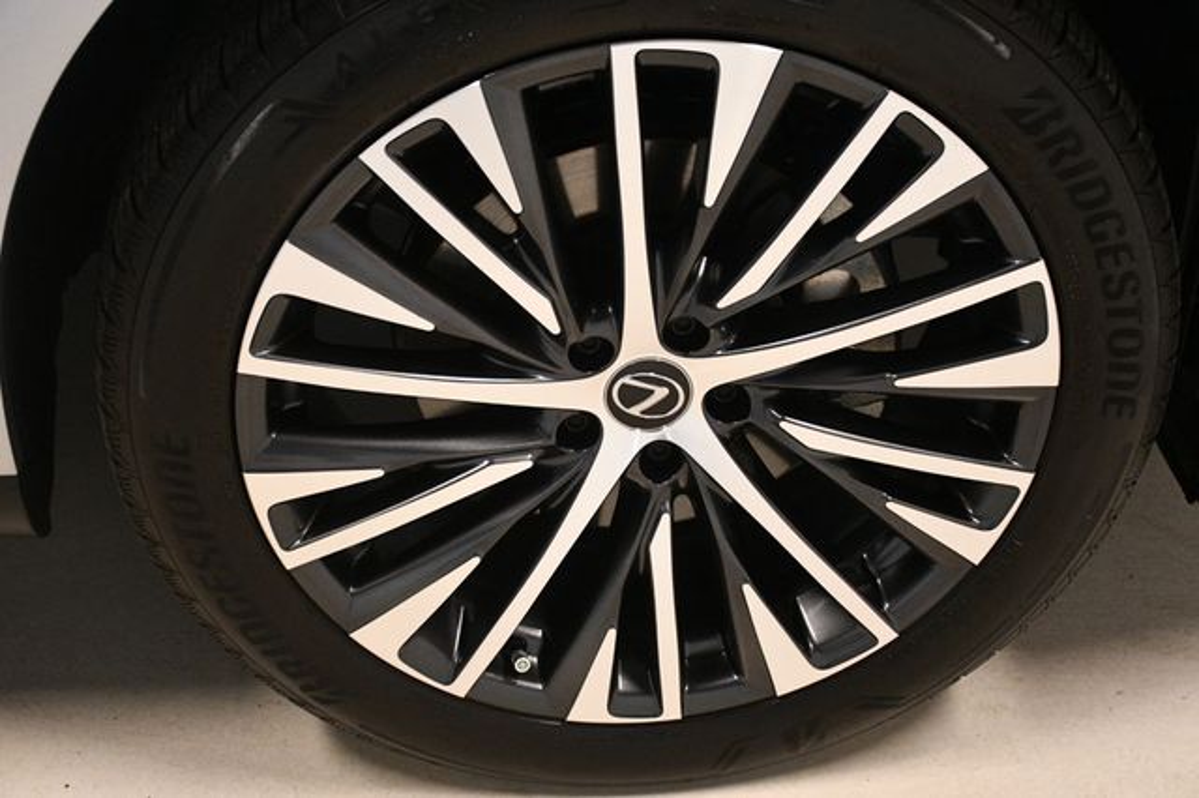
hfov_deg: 33.4
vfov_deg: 22.6
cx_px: 600
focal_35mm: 60
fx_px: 1997
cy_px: 399
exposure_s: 1/125
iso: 2500
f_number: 4.5
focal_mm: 40
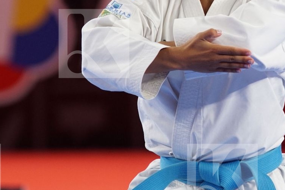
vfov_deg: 1.9
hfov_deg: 2.9
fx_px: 5683
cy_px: 44
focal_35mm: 718
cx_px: 222
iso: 800
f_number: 3.2
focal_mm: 200
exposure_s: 1/400
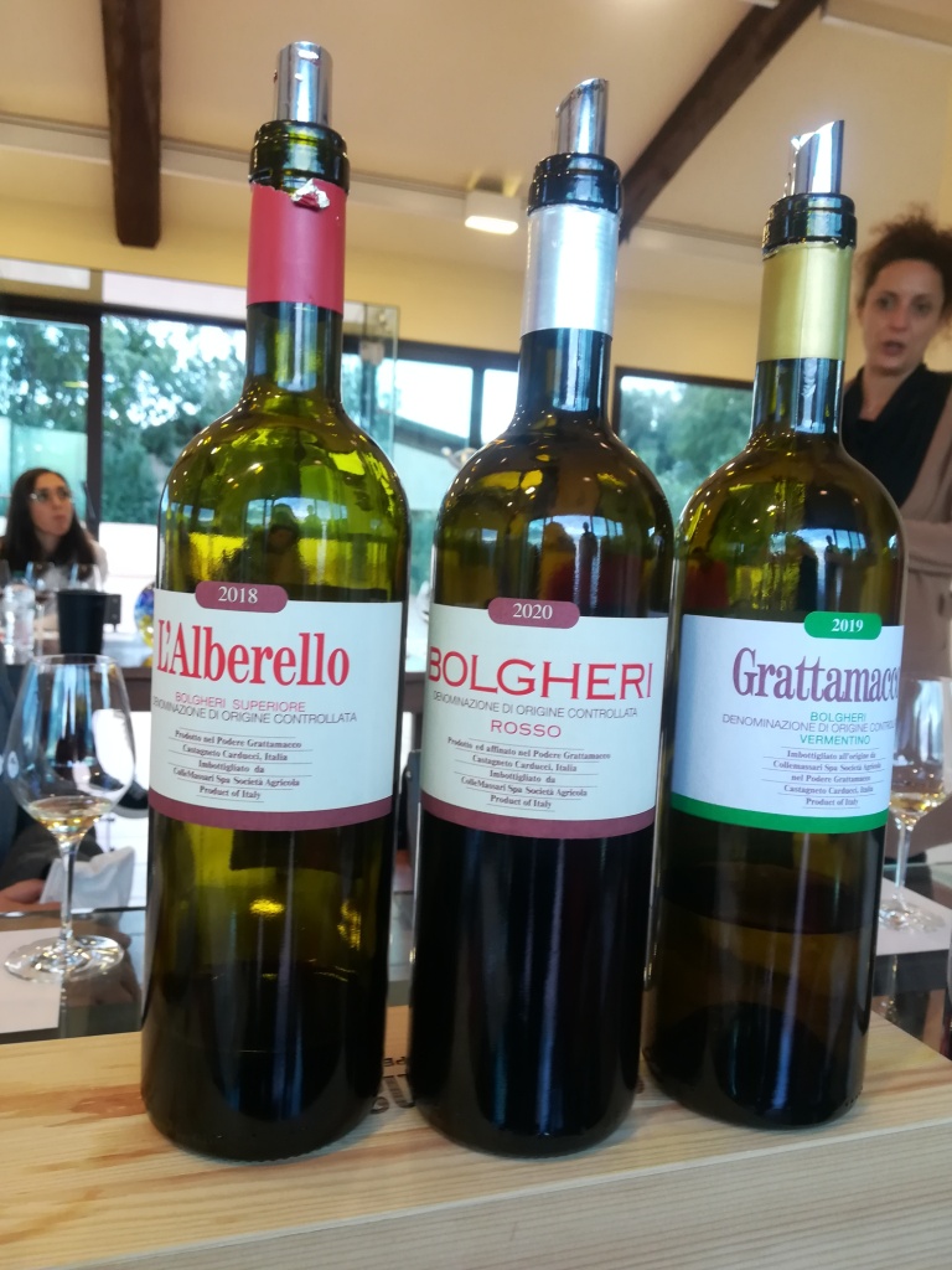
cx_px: 476
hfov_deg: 53.1
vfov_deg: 67.3
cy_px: 635
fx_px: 953
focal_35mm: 26
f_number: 2.2
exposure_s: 1/33.3
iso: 160
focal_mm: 3.83
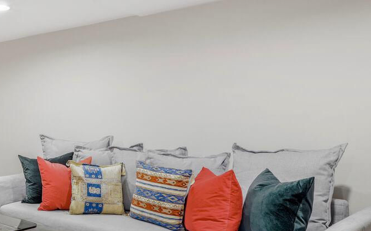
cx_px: -43
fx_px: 425
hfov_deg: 38.5
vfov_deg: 30.5
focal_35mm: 42
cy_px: 123
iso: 200
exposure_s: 3.2
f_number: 8
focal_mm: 16
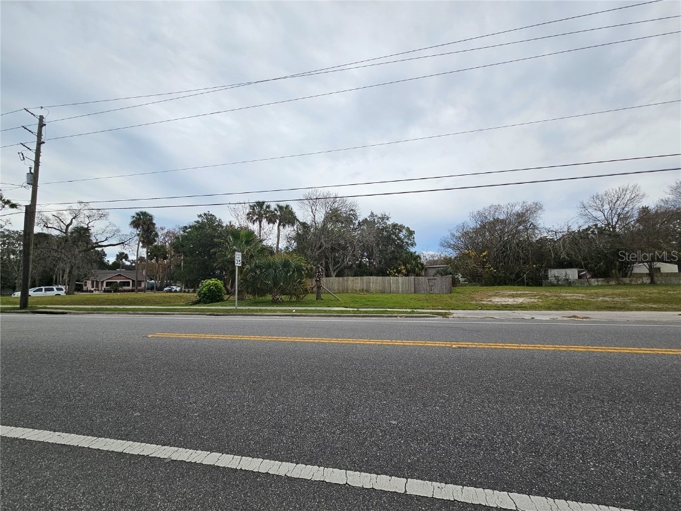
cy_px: 256
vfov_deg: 89.9
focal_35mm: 13
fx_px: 256
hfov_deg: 106.2
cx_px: 340
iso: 50
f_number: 2.2
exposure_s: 1/325
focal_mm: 2.2
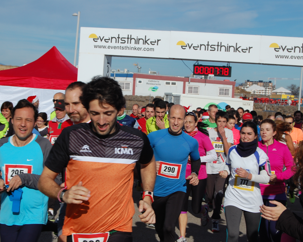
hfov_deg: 22.5
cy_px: 121
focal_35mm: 85
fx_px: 762
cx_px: 131
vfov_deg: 18.1
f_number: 11
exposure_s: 1/500
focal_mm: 50
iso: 200
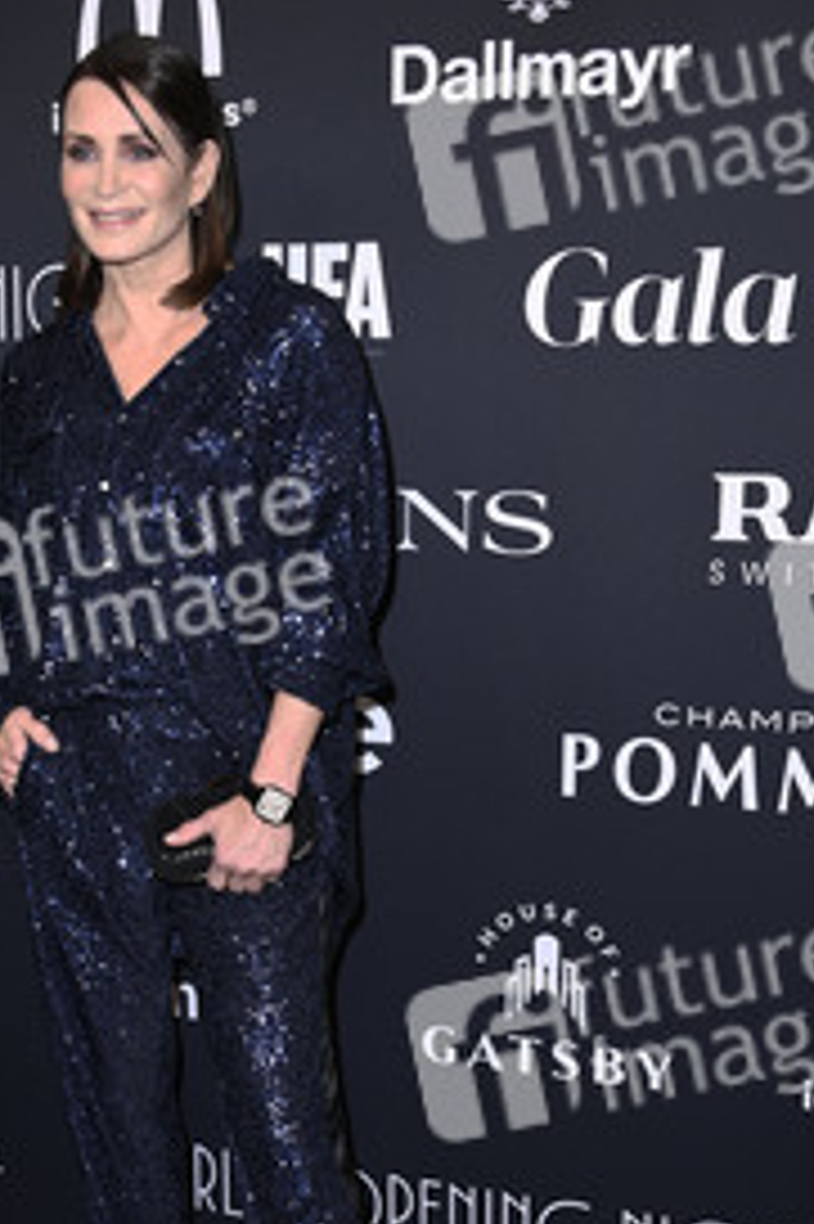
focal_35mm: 53
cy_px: 810
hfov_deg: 25.3
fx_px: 1800
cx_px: 229
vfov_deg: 37.2
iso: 500
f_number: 5.6
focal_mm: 36
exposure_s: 1/250
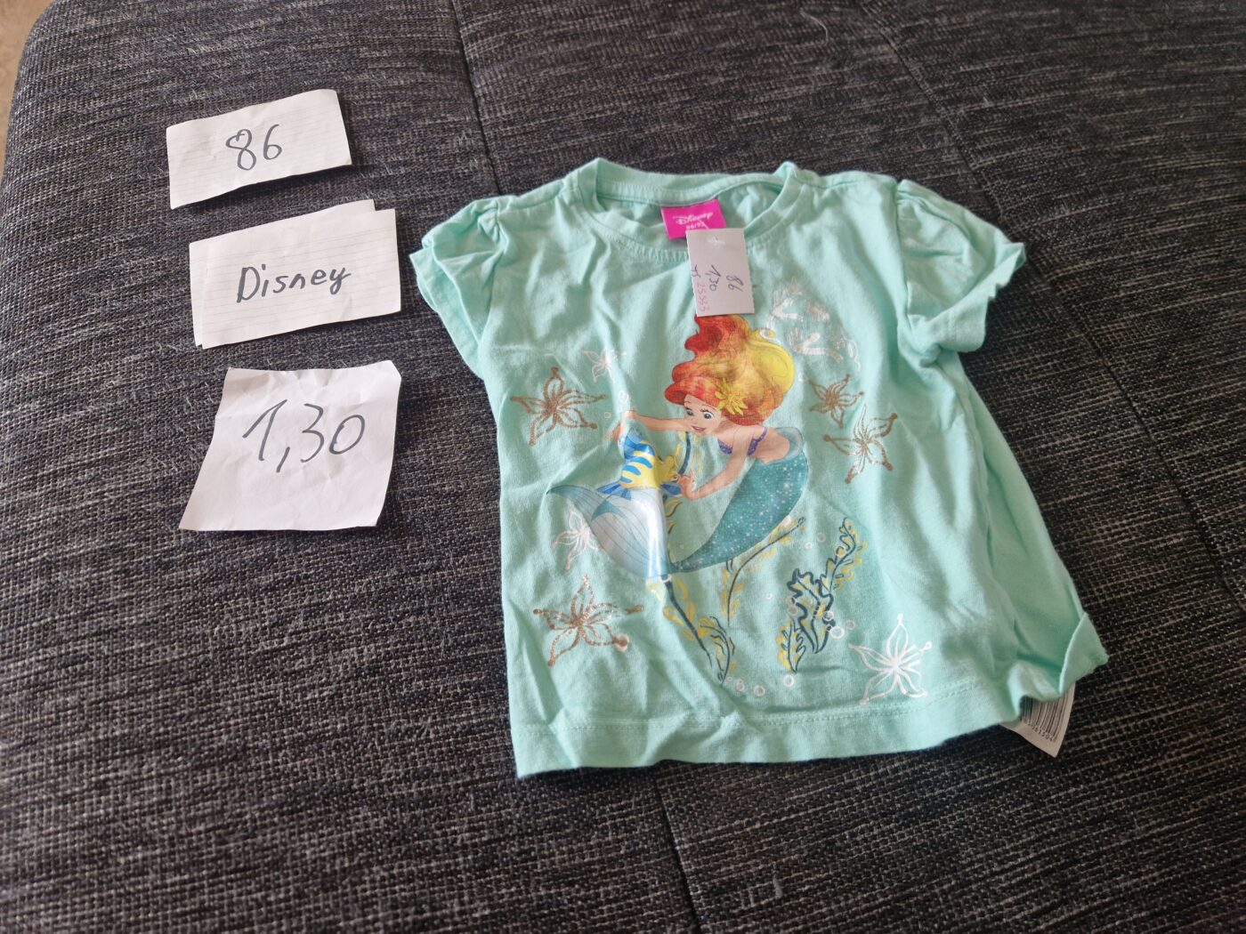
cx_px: 623
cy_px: 467
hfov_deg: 73.9
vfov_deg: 58.9
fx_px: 828
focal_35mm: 23
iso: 50
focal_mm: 5.4
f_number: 1.8
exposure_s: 1/100
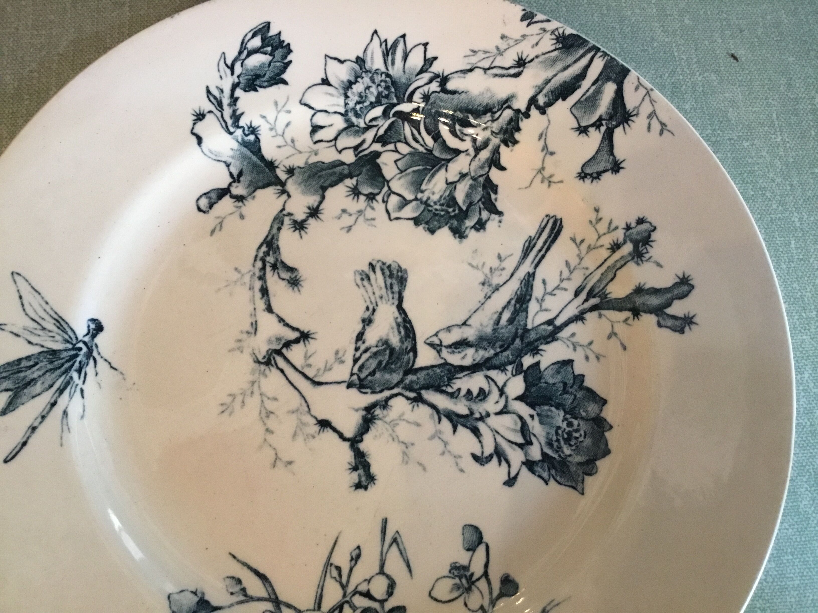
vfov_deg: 45.4
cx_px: 409
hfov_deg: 58.4
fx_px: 733
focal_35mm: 31
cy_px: 306
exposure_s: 1/33
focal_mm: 3.3
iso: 250
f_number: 2.4
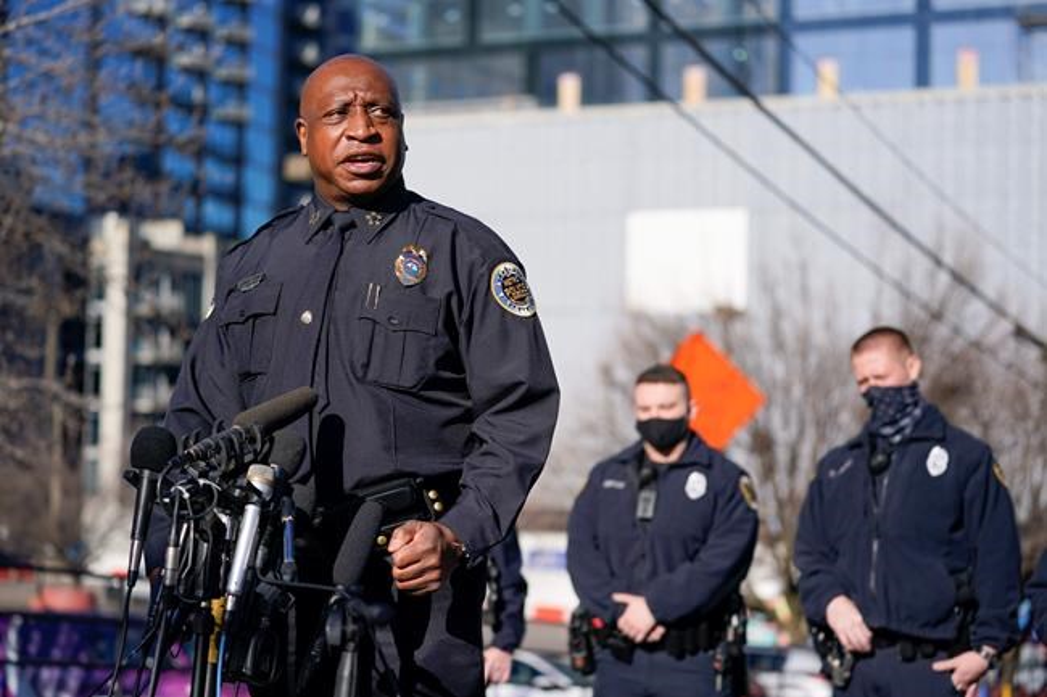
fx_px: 2064
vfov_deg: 19.2
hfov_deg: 28.5
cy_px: 348
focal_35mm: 71
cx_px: 524
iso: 160
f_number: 2.8
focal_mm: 71
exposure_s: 1/4000
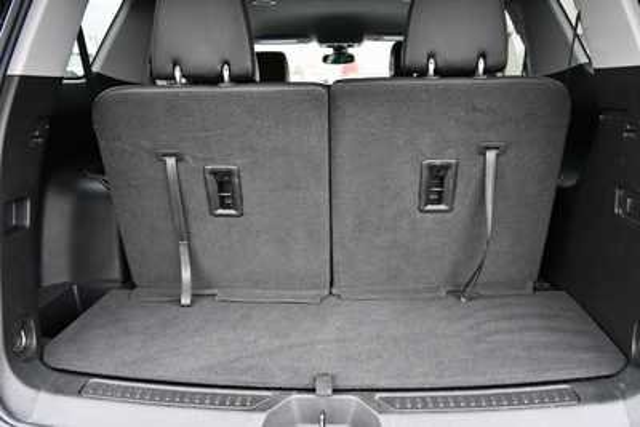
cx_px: 320
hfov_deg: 61.9
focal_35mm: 30
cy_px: 214
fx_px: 533
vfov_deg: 43.6
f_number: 5.6
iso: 3200
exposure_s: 1/100
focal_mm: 20
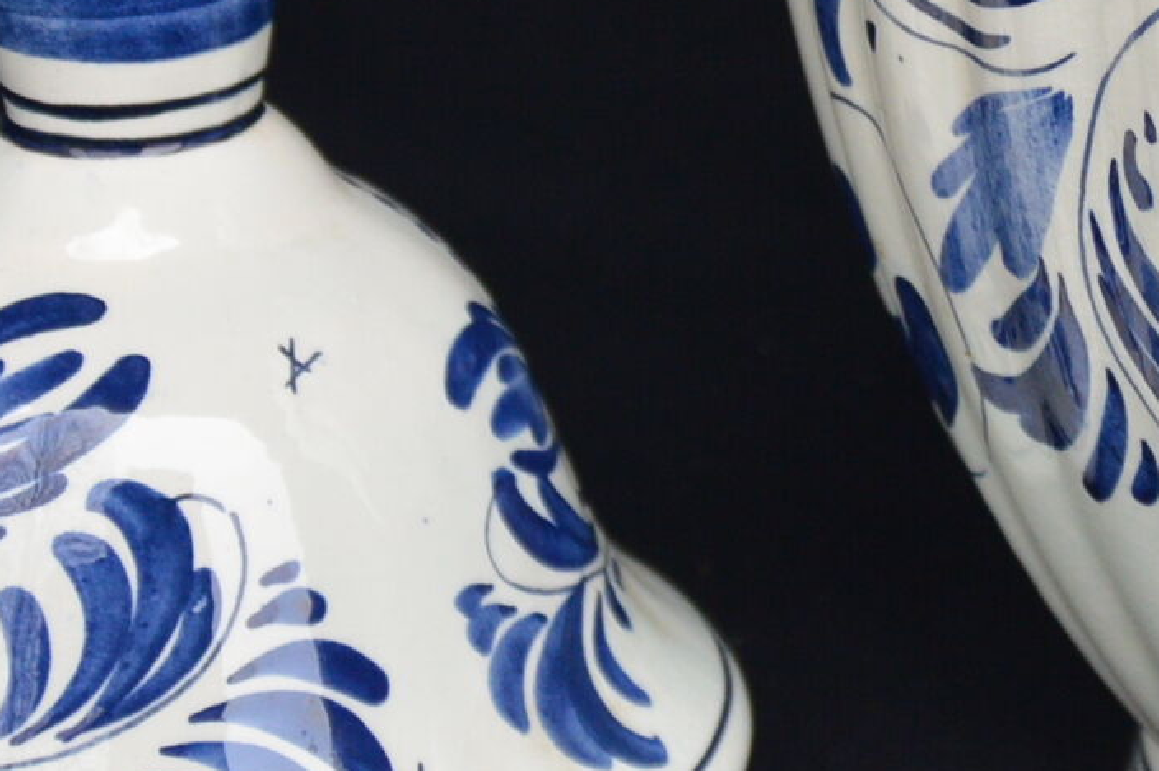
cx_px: 1175
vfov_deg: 9.6
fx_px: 4535
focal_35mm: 141
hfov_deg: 14.3
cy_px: -25
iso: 400
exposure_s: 1/80
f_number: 4.5
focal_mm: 22
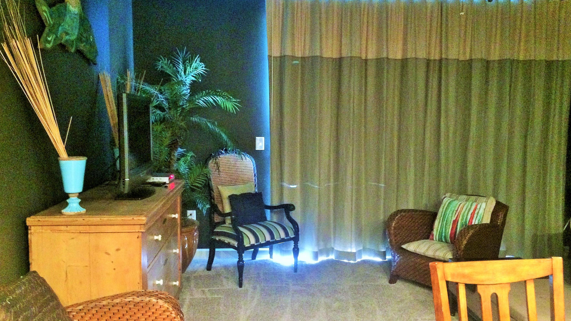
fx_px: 484
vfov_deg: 36.7
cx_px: 286
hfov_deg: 61.0
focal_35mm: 32
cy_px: 162
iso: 640
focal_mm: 4.15
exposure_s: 1/15
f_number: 2.2
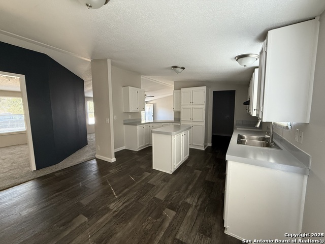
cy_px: 122
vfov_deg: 85.7
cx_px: 162
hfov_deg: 102.1
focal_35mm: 14
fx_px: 131
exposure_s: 1/70
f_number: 2.2
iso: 320
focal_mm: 2.22
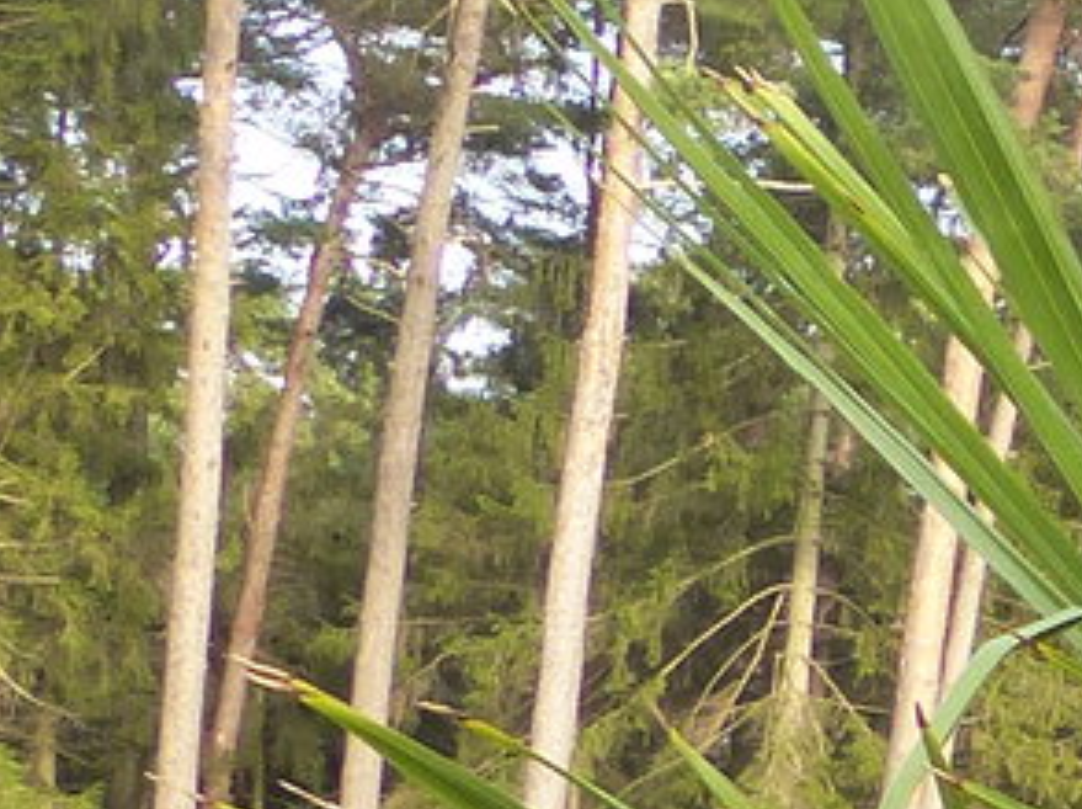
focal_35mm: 175
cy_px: 1112
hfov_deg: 9.5
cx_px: 2947
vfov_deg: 8.3
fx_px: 5463
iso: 160
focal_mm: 5.7
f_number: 3.5
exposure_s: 1/125
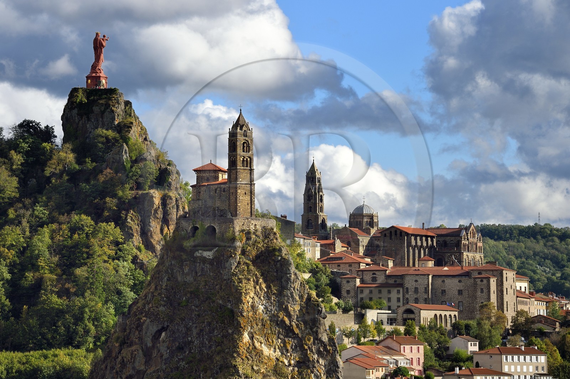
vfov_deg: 8.6
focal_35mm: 160
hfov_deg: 12.8
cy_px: 190
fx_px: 2531
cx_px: 285
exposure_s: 1/250
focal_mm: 160
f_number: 13
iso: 200
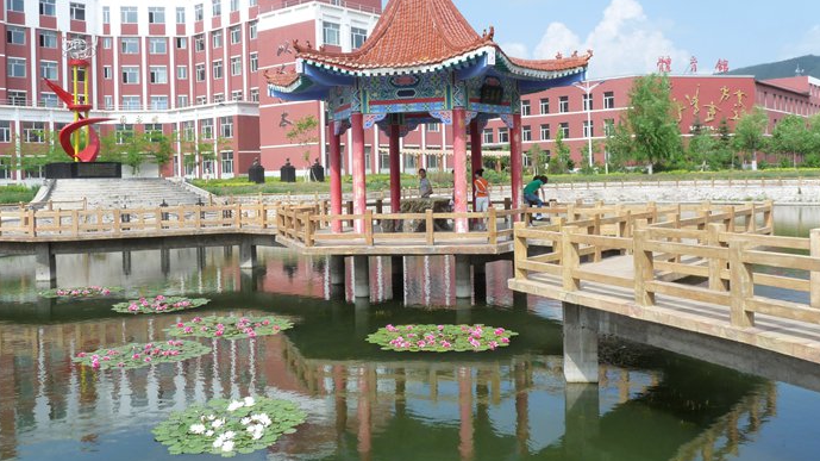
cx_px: 412
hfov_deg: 62.6
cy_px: 160
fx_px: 674
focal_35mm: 31
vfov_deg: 37.4
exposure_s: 1/250
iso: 160
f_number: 5.6
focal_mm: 4.9
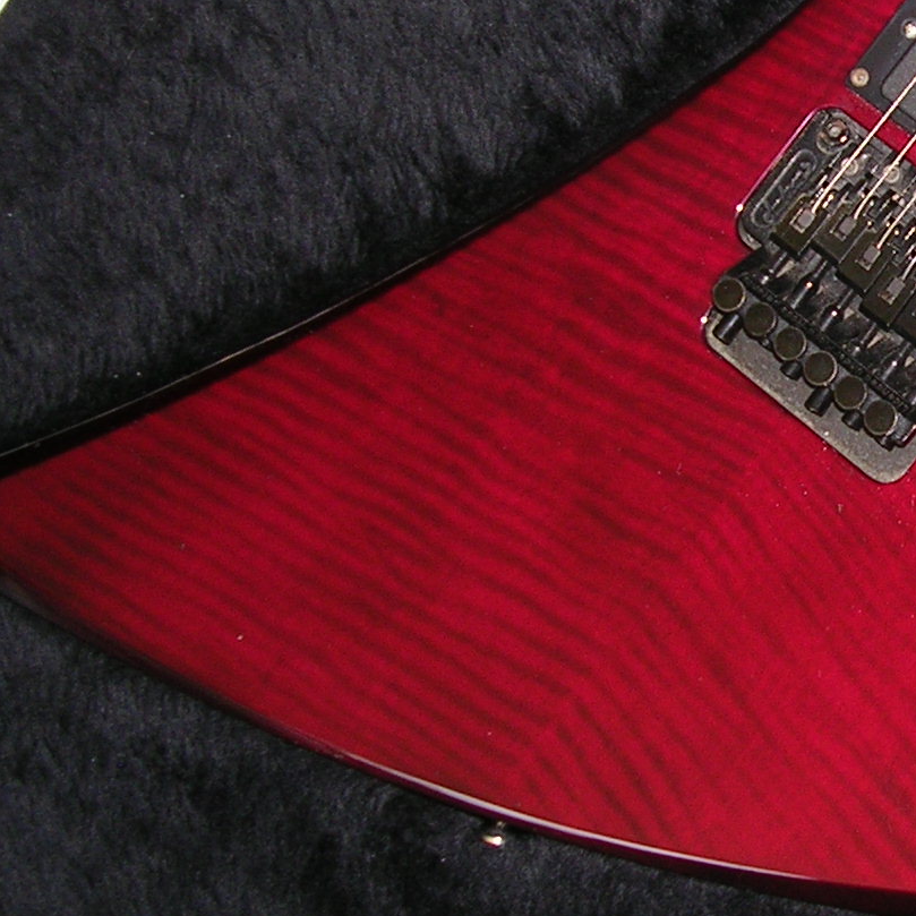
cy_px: 225
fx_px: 2545
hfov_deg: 19.6
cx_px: 995
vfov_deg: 20.2
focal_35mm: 85
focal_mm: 5.8
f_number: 2.8
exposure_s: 1/60.1
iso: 50
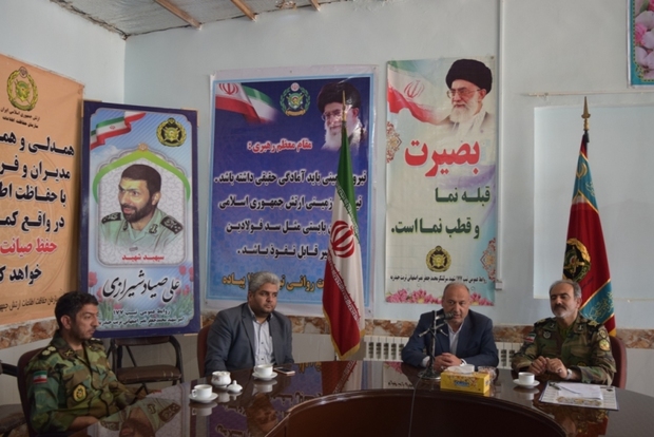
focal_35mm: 34
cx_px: 327
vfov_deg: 38.4
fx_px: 627
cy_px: 218
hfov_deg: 55.1
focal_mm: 23
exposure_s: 1/60
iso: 450
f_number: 4
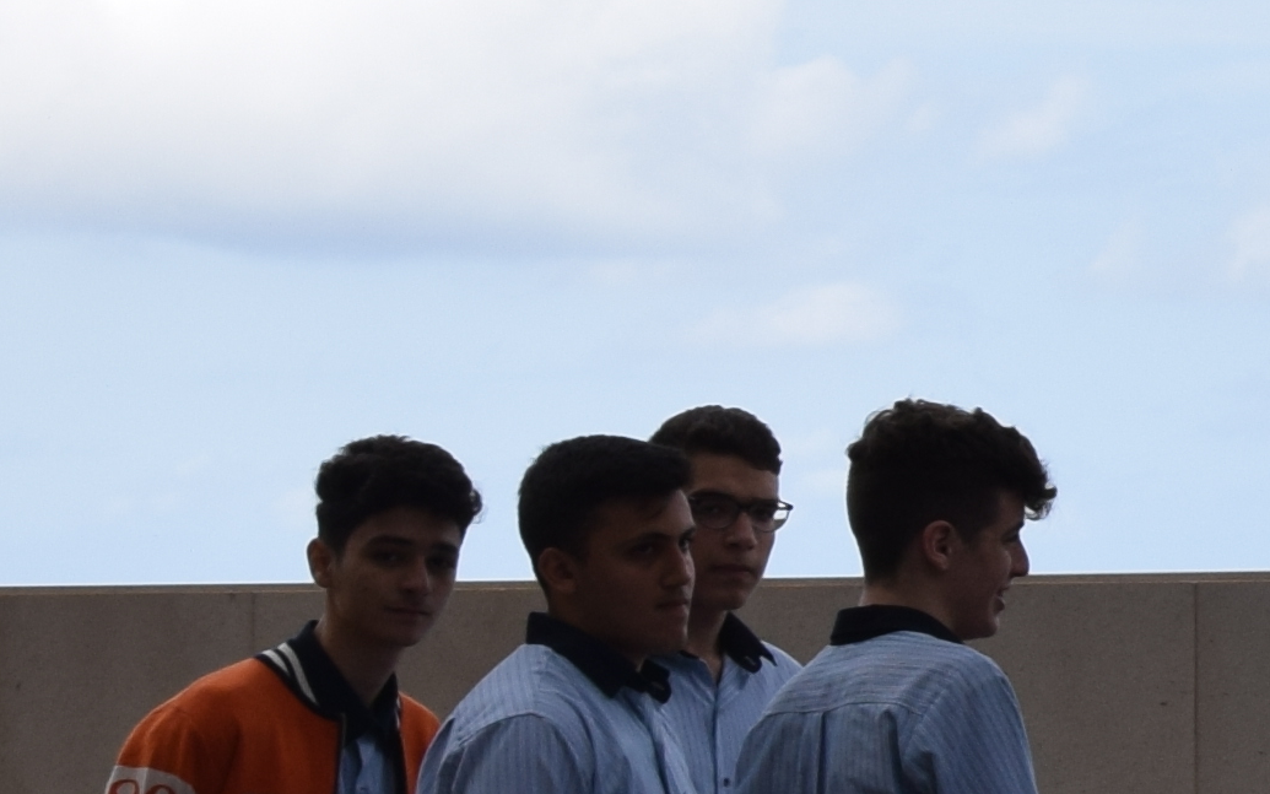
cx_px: 3108
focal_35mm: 195
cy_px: 310
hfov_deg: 9.5
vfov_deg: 6.7
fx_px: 6750
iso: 200
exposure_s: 1/320
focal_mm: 22
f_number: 9
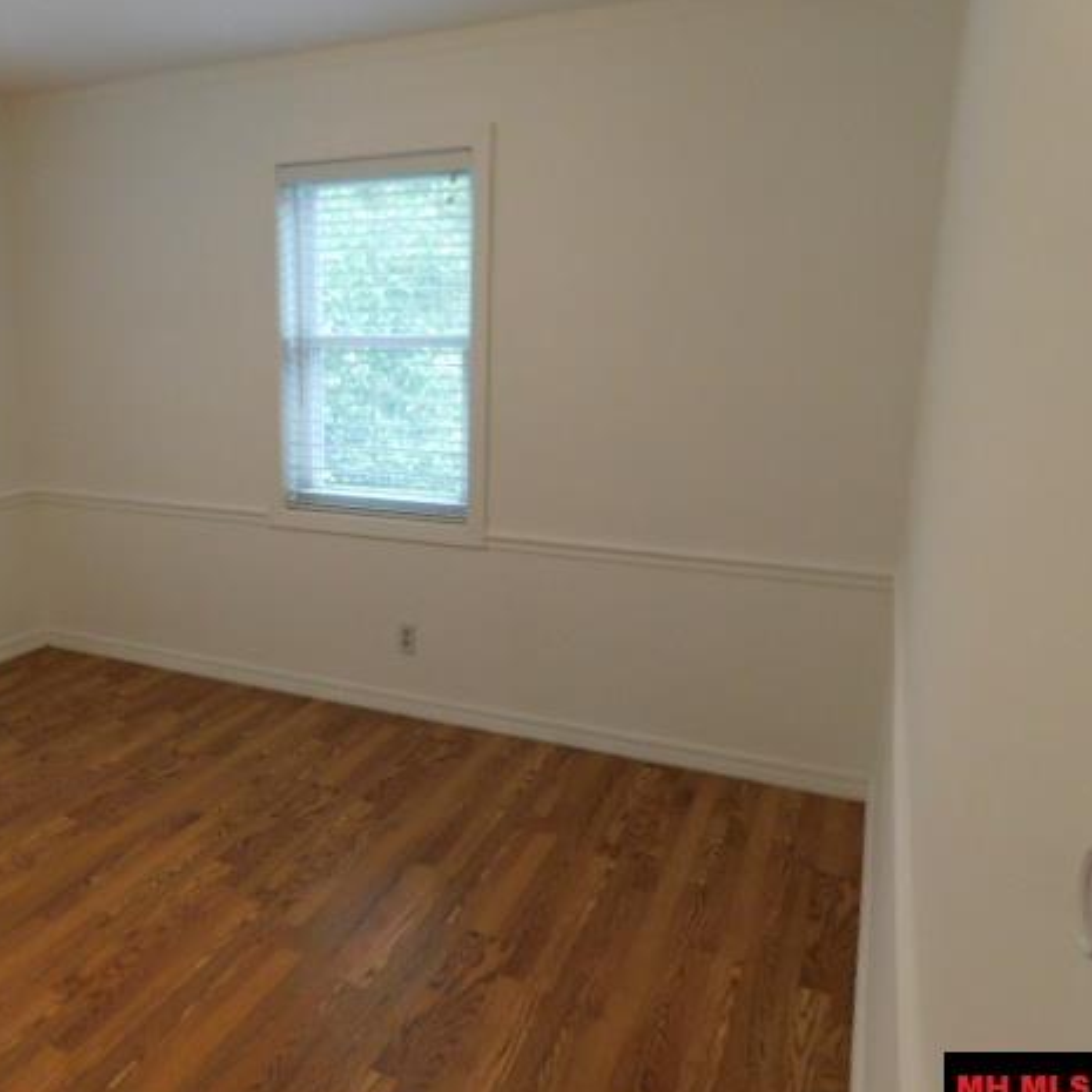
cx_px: 350
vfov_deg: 57.3
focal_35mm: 28
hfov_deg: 55.9
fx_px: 999
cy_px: 554
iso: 400
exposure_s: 1/15
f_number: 3
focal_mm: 4
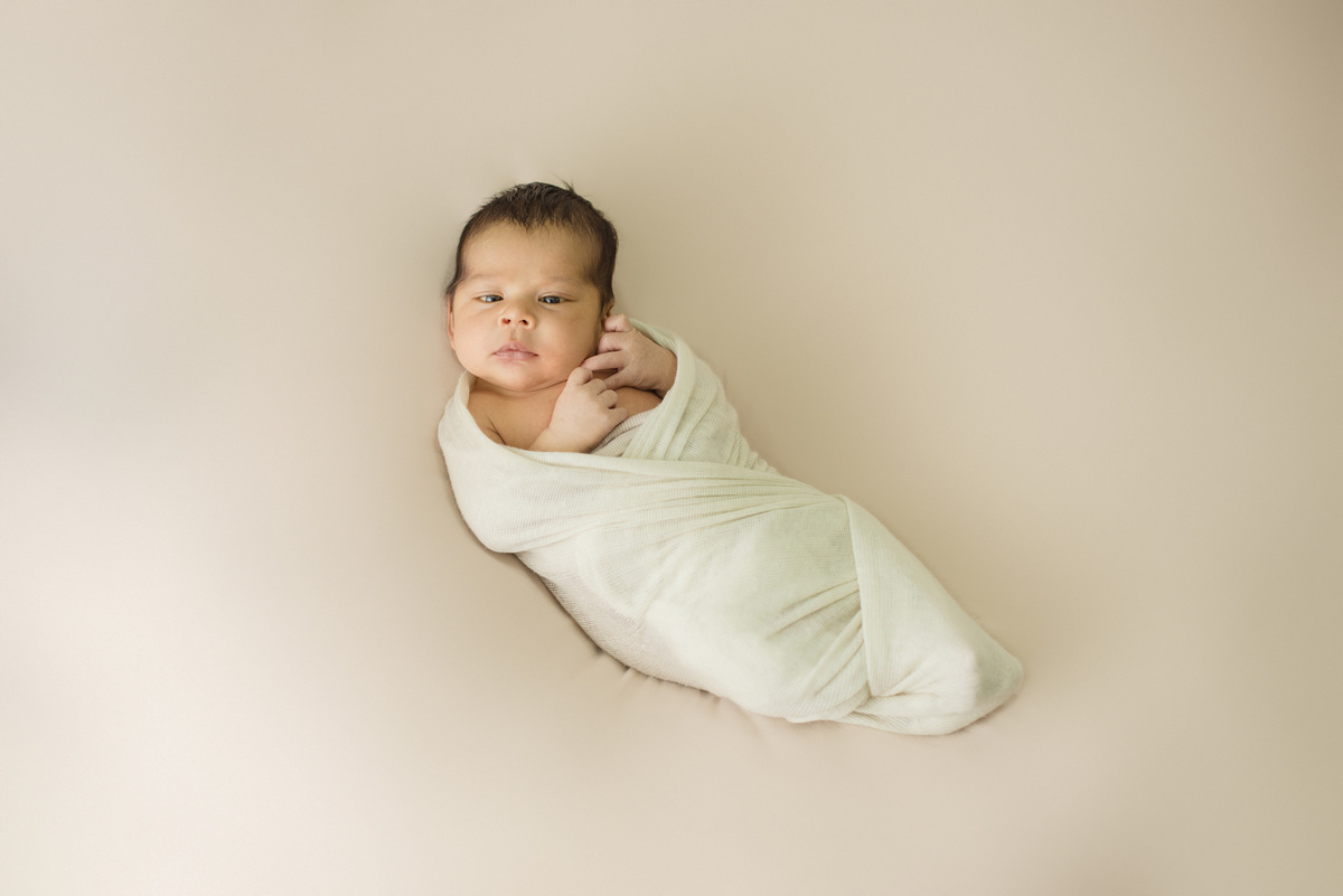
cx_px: 672
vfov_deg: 27.0
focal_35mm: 50
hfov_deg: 39.6
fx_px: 1866
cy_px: 448
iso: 500
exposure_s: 1/200
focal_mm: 50
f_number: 2.5
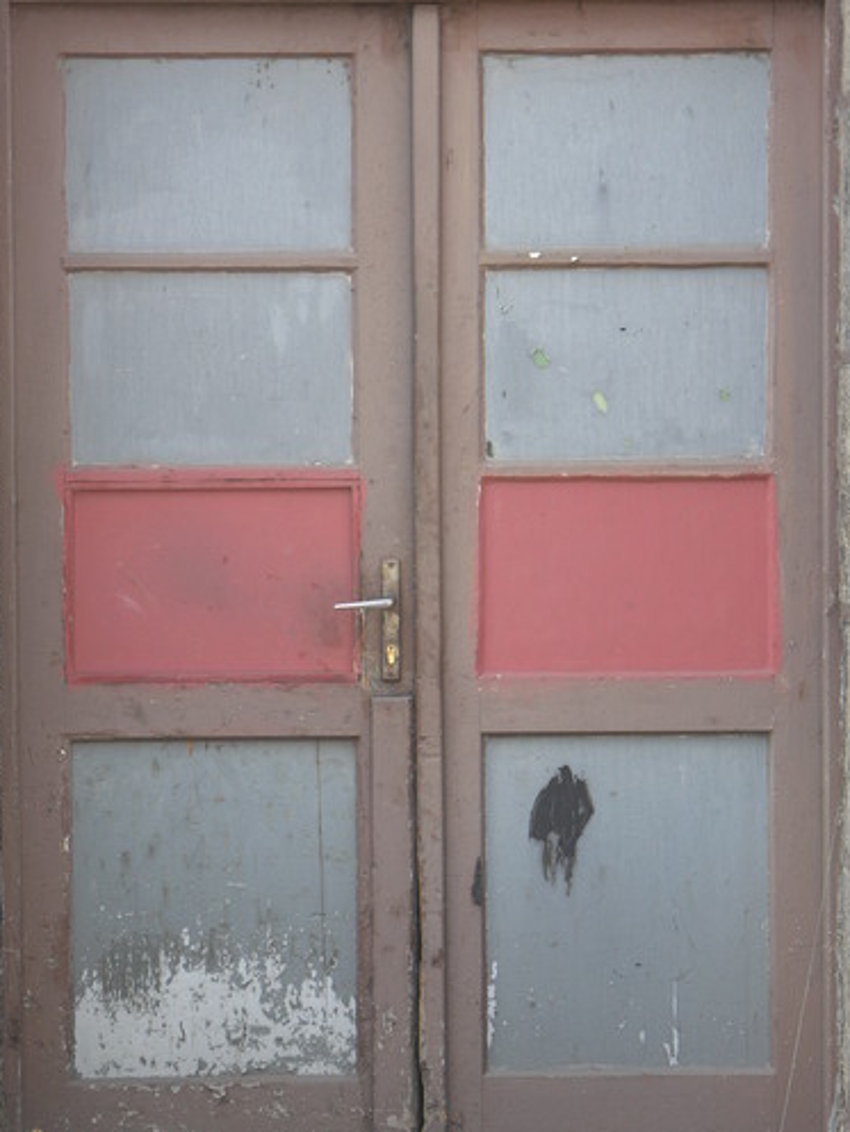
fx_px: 5105
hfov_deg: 9.5
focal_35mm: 156
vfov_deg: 12.7
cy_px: 590
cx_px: 402
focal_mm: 35.9
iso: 50
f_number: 3.8
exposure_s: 1/47.6
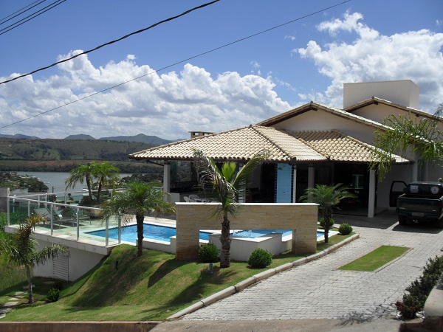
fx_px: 448
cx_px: 222
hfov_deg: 52.6
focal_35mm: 35
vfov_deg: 40.7
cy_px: 166
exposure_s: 1/350
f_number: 8.4
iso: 100
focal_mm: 6.3
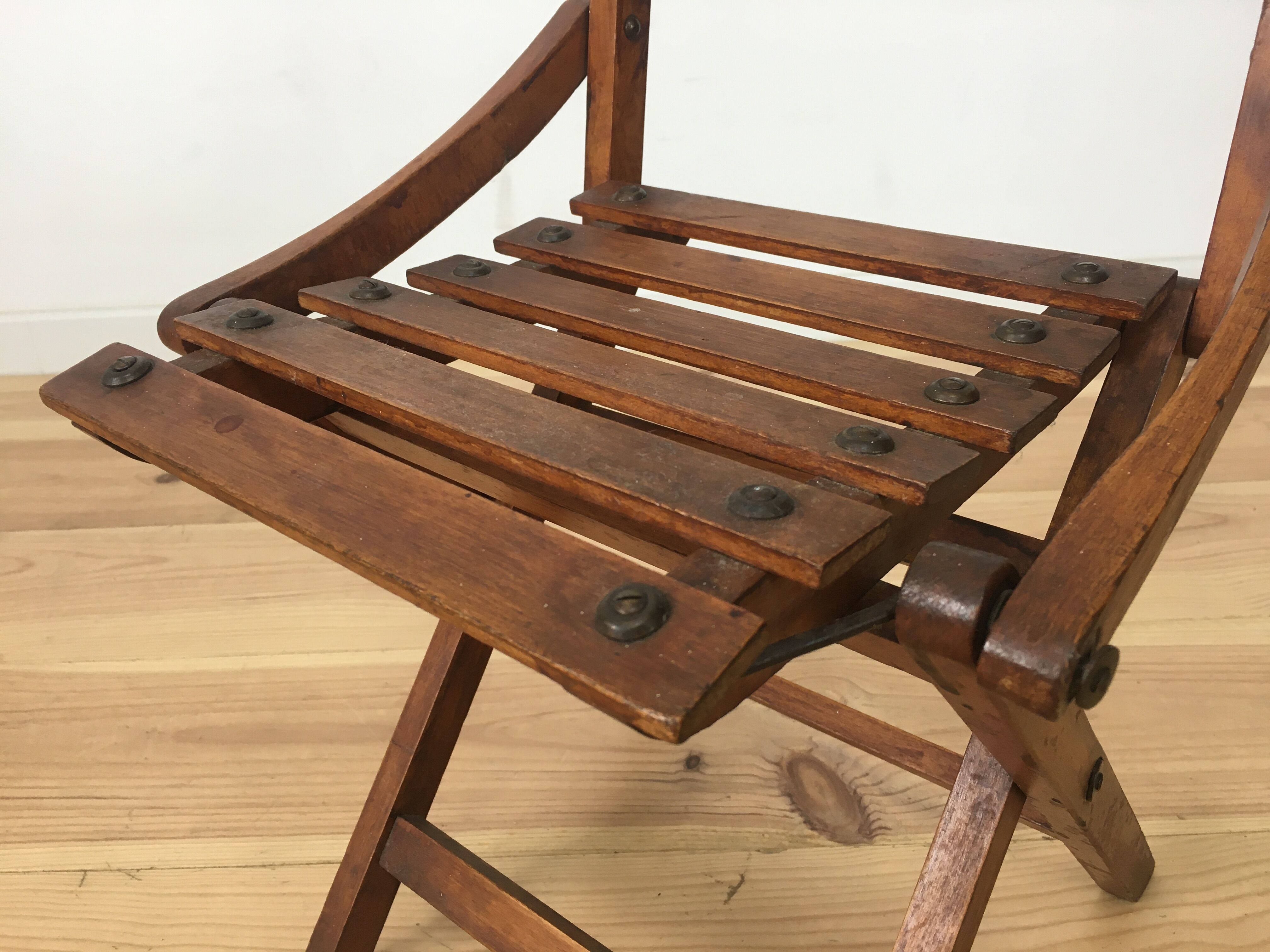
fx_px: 1064
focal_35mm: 29
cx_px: 635
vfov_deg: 48.2
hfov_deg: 61.7
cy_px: 476
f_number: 2.2
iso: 32
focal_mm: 4.15
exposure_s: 1/33
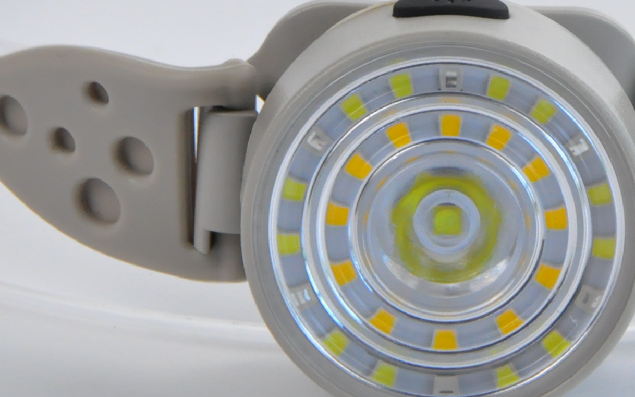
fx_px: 7326
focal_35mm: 423
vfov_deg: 3.1
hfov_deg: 5.0
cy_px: 4
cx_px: 460
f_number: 10
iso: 1600
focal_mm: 105
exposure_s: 1/160
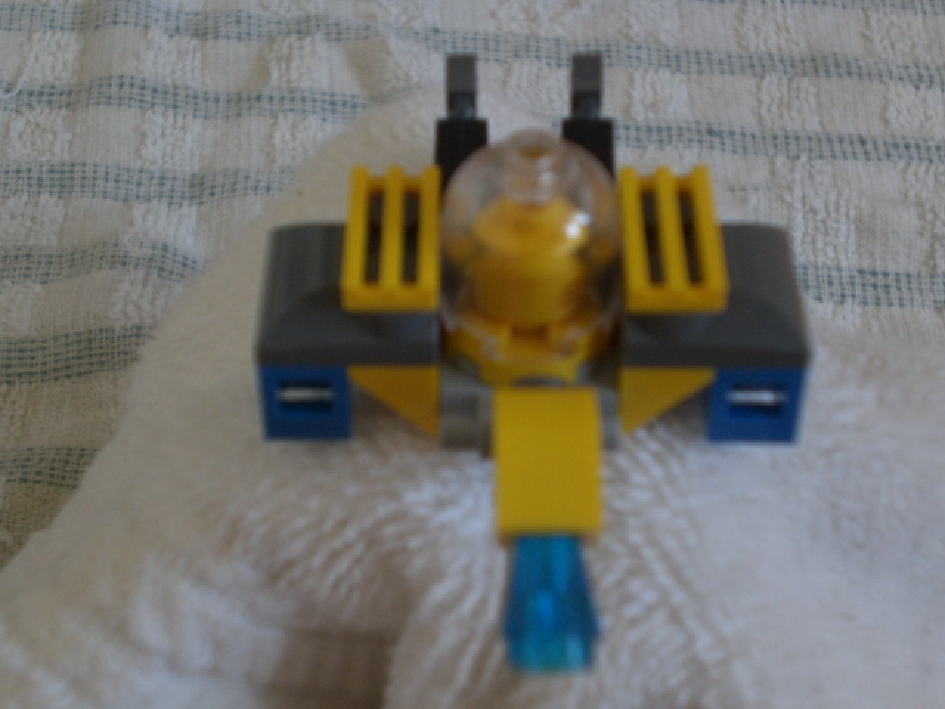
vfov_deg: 23.3
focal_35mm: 63
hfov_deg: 30.7
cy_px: 354
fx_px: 1720
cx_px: 472
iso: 200
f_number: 4
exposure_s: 1/40
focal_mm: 10.4
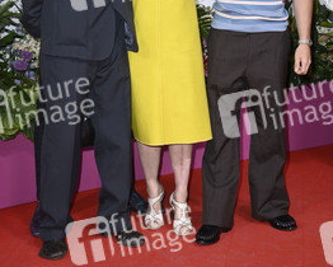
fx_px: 917
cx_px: 168
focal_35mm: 93
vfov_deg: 16.4
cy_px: 44
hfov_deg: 20.6
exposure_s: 1/250
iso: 500
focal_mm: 65
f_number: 5.6
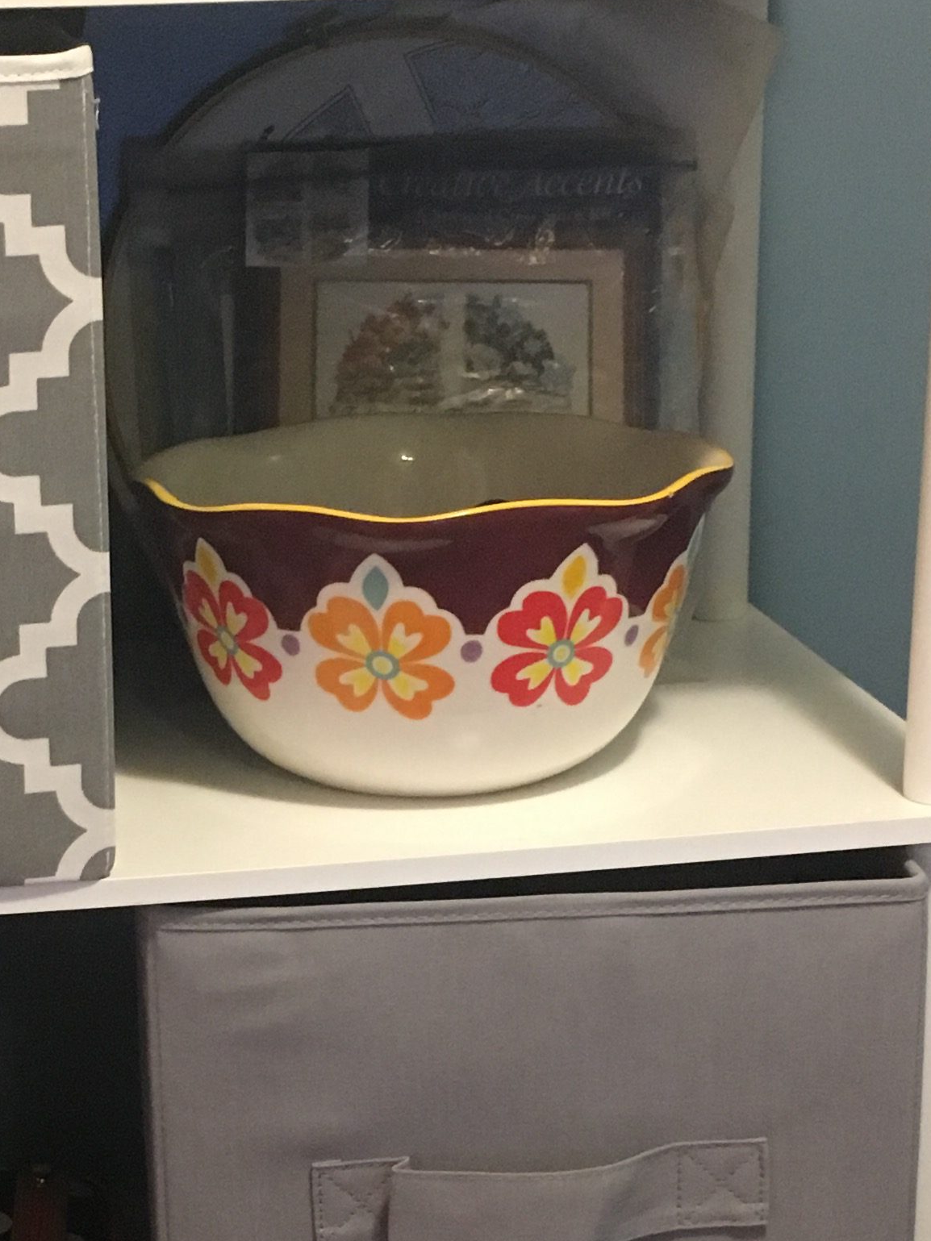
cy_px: 899
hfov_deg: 19.3
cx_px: 276
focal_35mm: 76
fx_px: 2726
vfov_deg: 25.4
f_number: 2.2
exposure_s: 1/17
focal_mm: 4.15
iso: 200
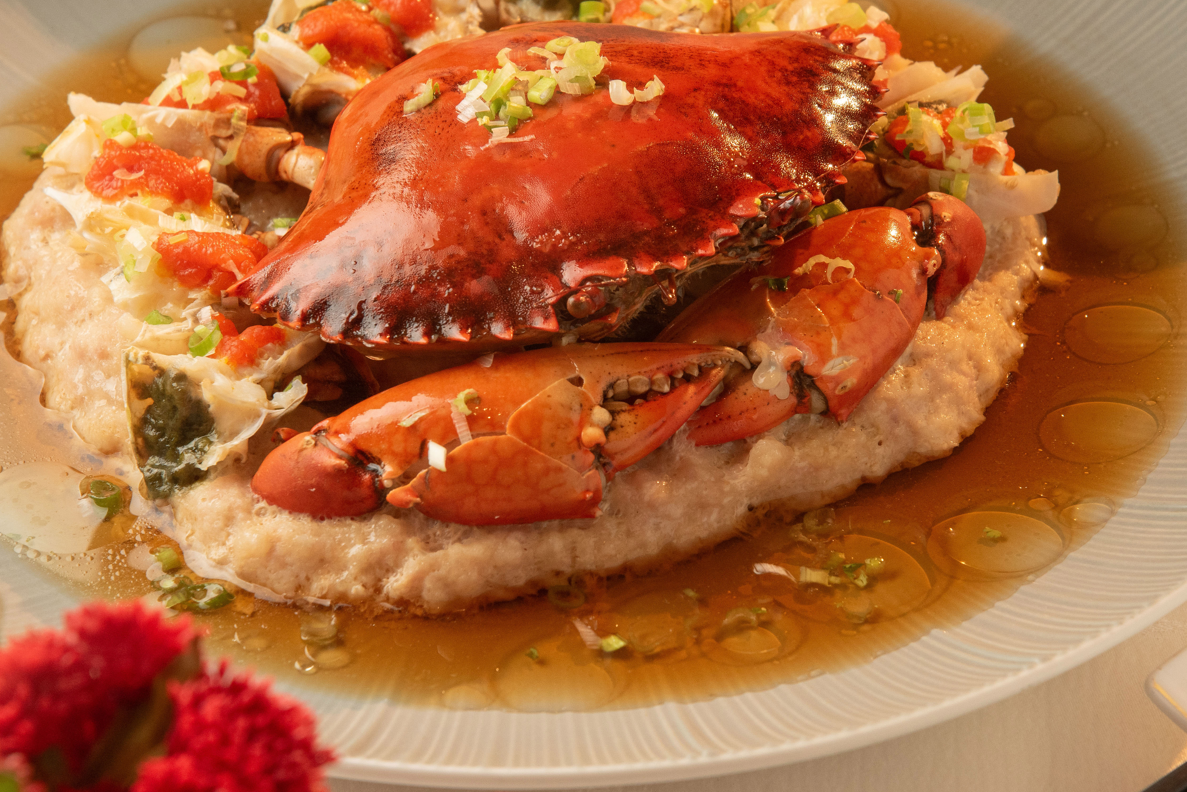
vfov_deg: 8.5
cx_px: 651
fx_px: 5310
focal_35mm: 161
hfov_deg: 12.8
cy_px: 353
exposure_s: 1/200
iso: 800
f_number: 10
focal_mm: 120
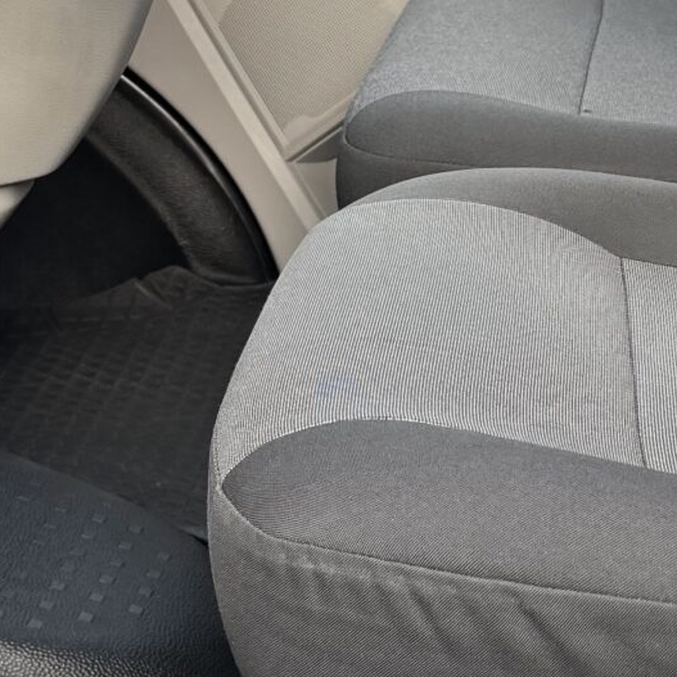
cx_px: 171
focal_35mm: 103
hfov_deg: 16.8
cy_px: 103
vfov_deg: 16.7
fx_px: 2279
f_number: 1.78
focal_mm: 6.76
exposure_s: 1/366
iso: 80
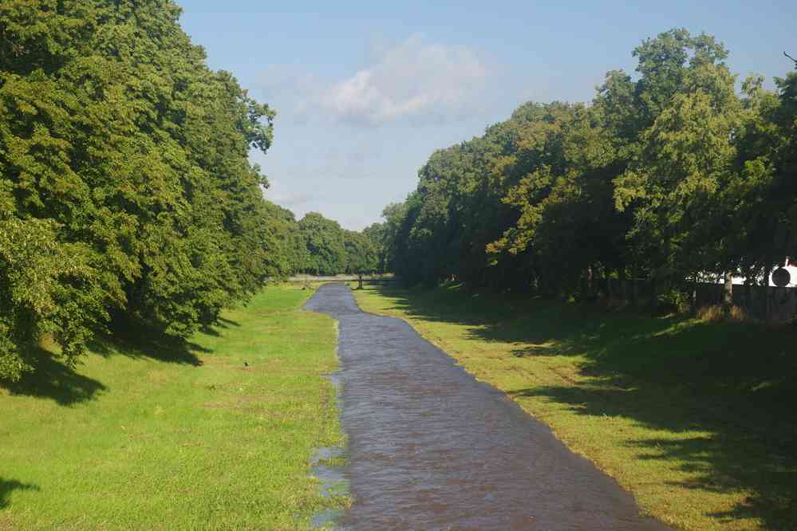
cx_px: 398
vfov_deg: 20.2
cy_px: 266
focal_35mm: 68
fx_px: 1494
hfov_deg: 29.9
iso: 200
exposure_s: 1/80
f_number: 10
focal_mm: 45
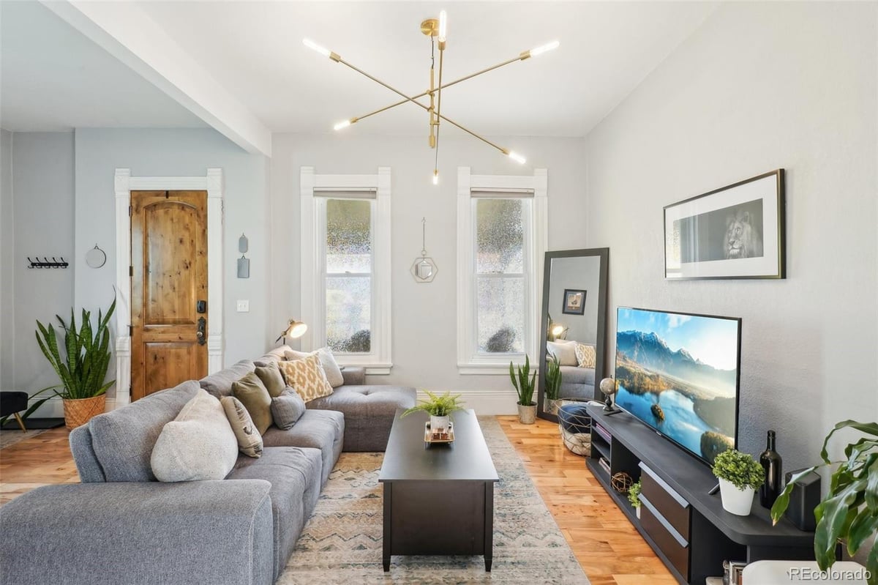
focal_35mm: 16
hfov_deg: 95.0
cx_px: 439
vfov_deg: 72.0
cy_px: 292
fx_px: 402
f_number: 8
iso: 400
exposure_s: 1/30
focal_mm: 11
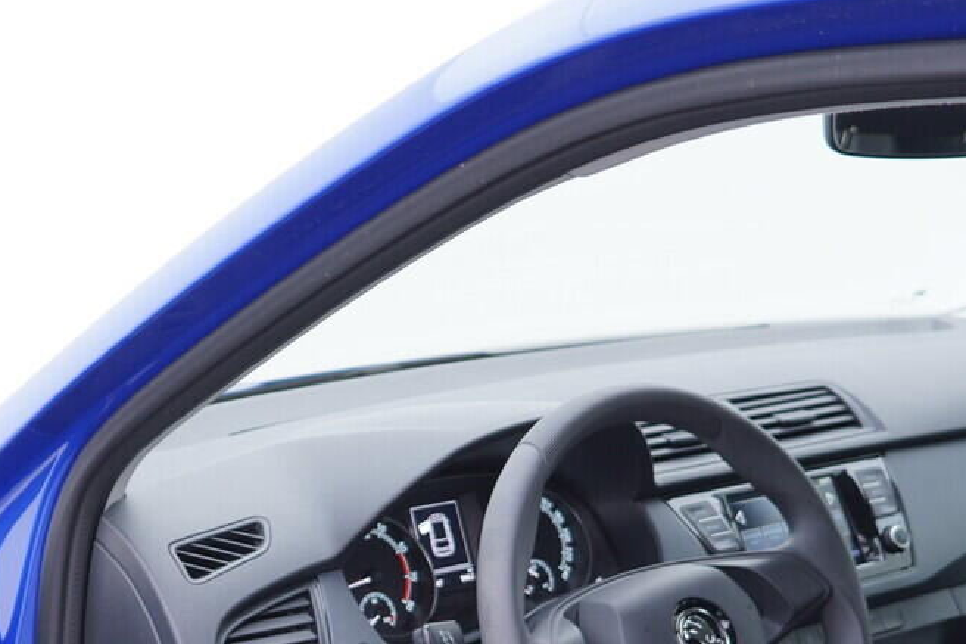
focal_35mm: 79
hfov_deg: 25.3
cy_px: 668
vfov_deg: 16.8
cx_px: 205
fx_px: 2119
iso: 125
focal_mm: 24
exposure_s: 1/40
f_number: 2.8
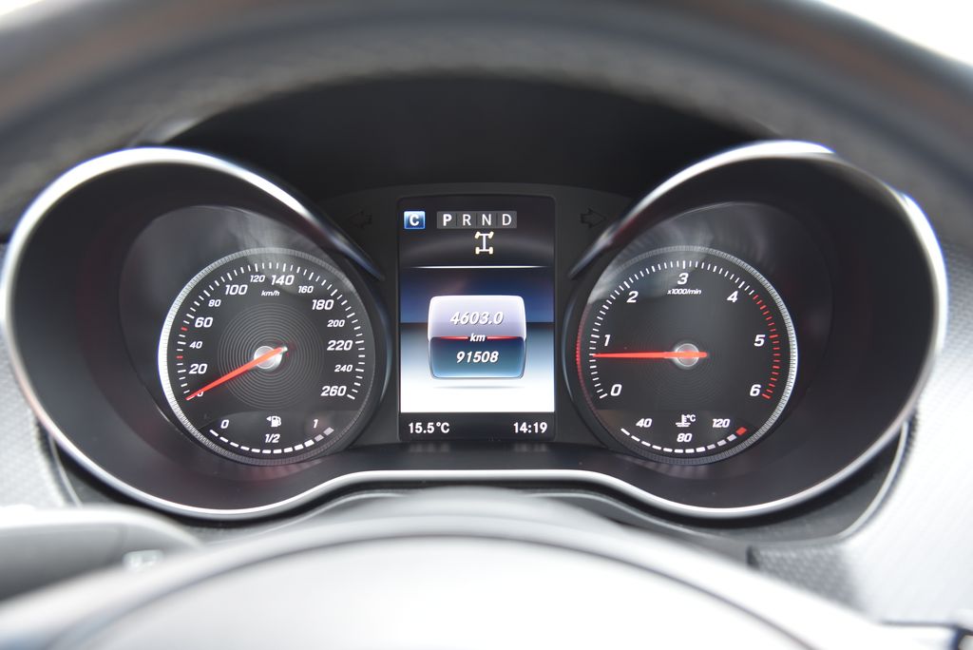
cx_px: 486
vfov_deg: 37.9
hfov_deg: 54.4
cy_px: 325
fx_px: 946
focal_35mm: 35
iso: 500
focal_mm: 35
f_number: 4
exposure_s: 1/20
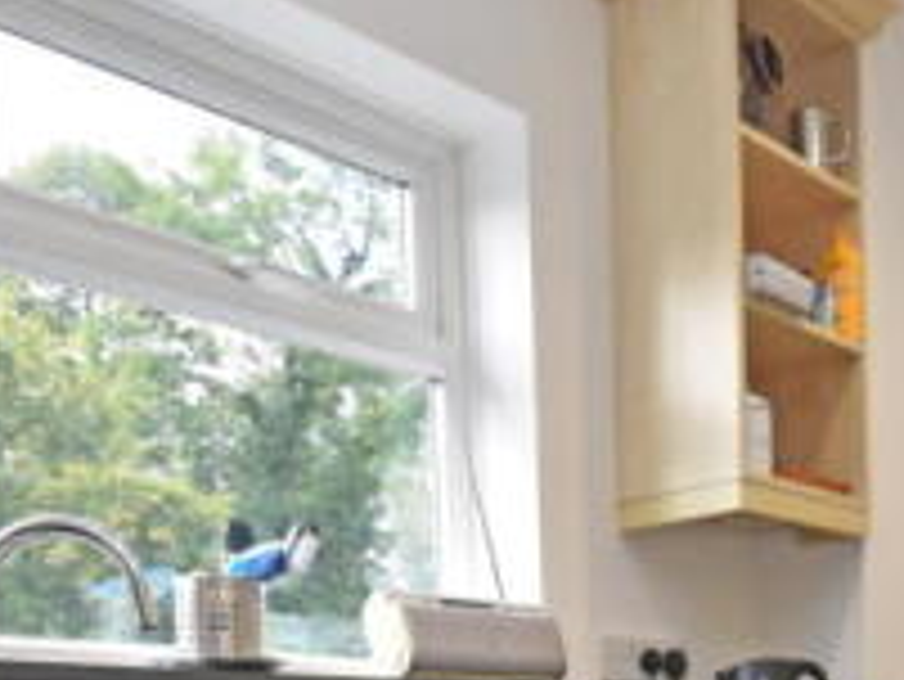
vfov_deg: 27.6
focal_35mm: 47
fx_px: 1228
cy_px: 790
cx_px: 767
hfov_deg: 38.4
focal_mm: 10
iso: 800
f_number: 5
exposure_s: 1/200
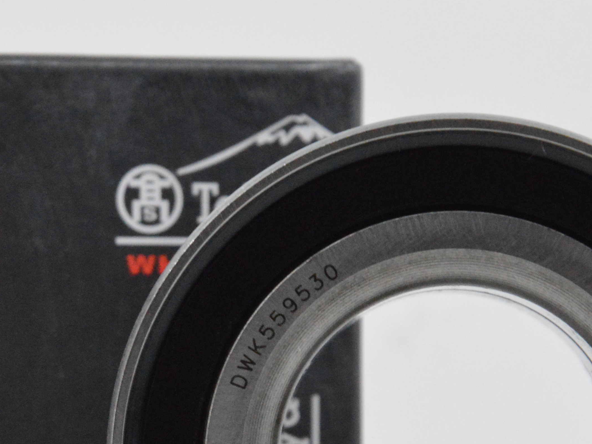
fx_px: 4617
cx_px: 190
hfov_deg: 7.3
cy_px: 394
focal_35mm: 270
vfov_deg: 5.5
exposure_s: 1/100
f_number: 8
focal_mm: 66
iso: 3200
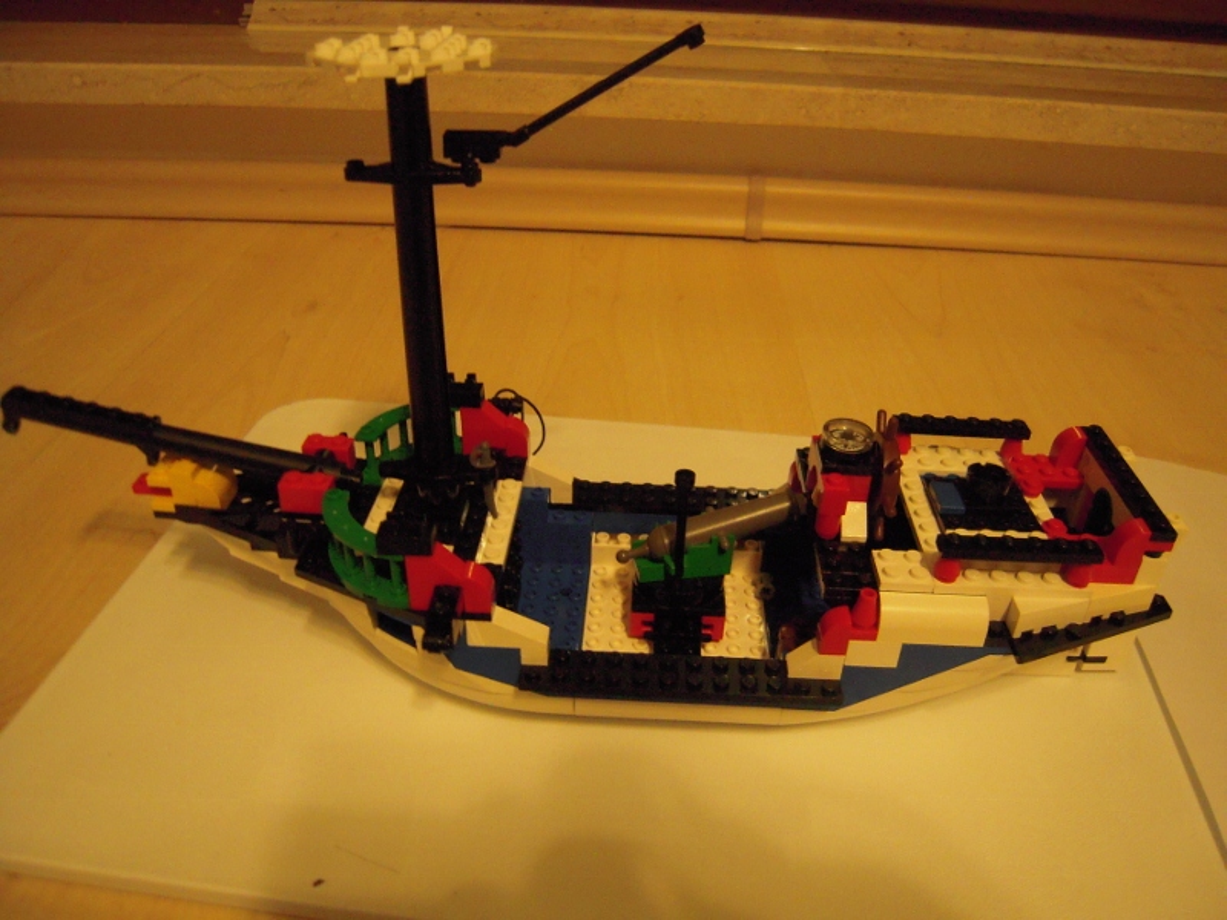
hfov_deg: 63.4
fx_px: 992
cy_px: 460
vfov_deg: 49.7
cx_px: 614
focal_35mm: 28
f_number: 2.7
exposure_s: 1/20
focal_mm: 5
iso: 800
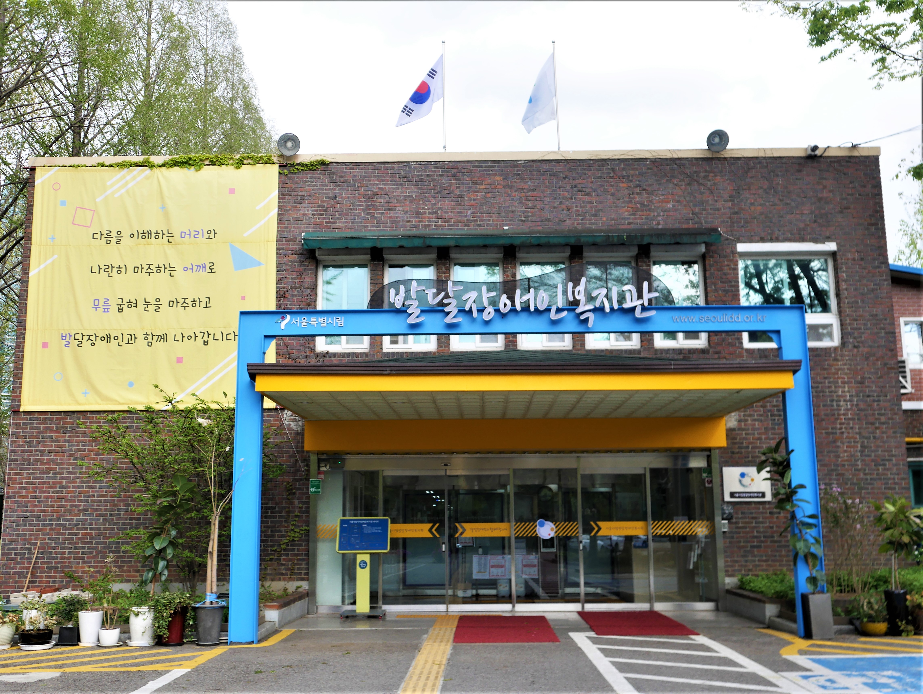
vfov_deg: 39.7
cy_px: 347
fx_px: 960
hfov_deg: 51.3
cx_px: 462
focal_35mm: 36
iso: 200
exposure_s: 1/200
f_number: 6.3
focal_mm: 18
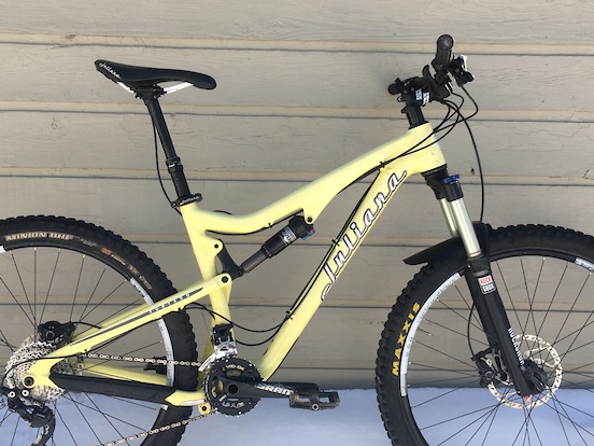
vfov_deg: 34.3
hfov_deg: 44.8
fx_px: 721
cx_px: 292
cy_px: 229
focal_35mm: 42
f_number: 2.2
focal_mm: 4.15
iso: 25
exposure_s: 1/761
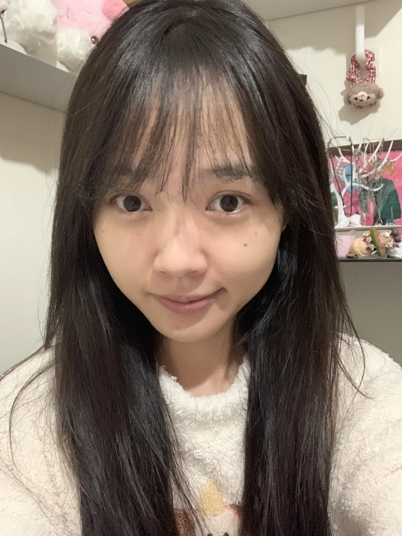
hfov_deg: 44.2
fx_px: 495
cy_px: 268
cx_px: 201
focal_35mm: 32
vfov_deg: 56.8
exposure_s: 1/19
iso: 640
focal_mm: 2.87
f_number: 2.2
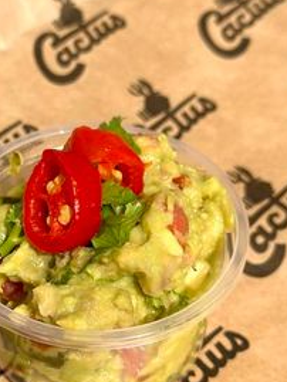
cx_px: 99
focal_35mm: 76
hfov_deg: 19.3
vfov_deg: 25.6
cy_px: 217
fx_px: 839
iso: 80
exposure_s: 1/6211
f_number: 1.78
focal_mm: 6.86
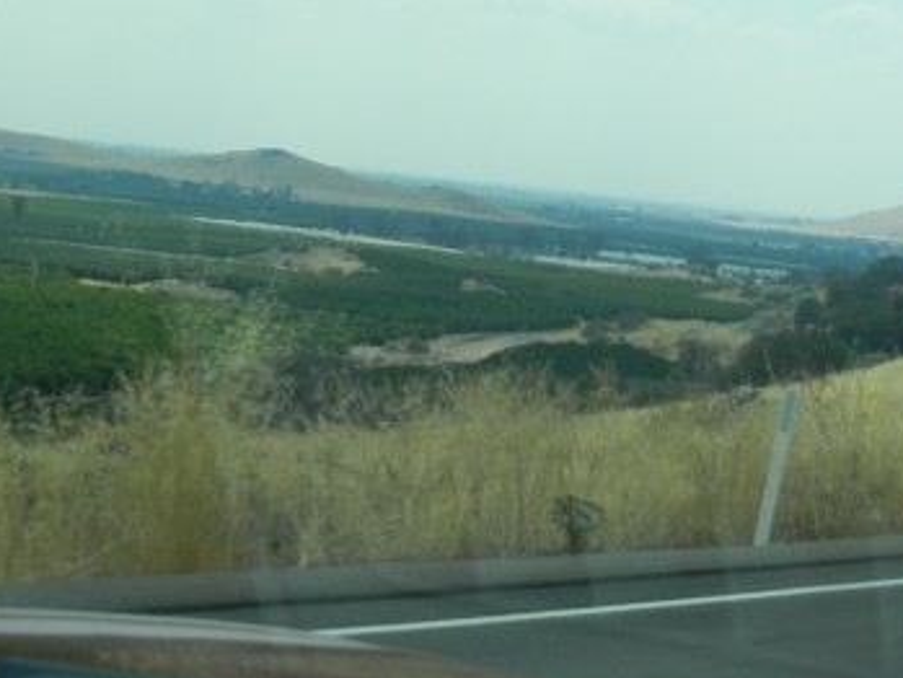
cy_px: 163
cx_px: -13
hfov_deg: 21.4
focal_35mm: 88
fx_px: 2296
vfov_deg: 16.7
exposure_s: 1/382
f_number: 7
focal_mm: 5.4
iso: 160
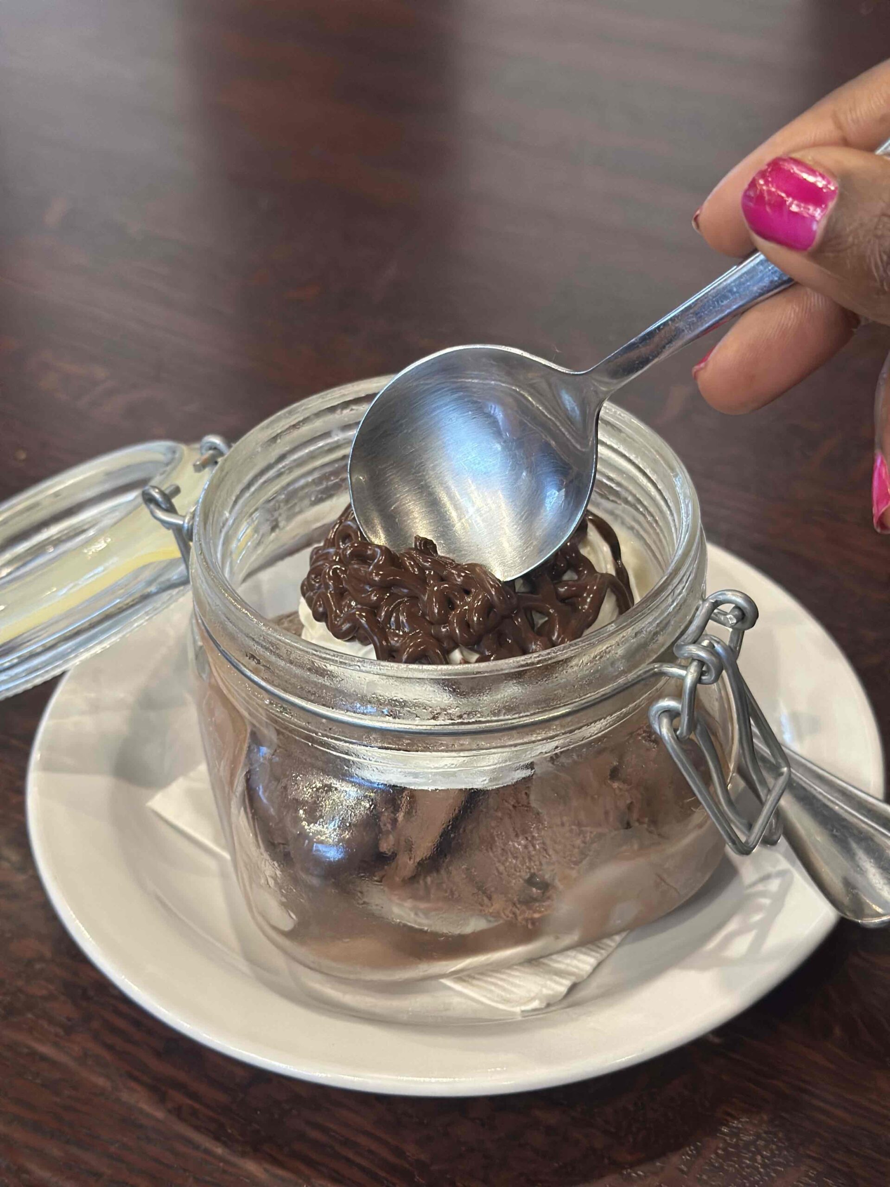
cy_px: 594
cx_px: 445
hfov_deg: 30.3
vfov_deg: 39.7
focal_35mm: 48
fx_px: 1645
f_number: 1.78
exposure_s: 1/40
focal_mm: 6.86
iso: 400
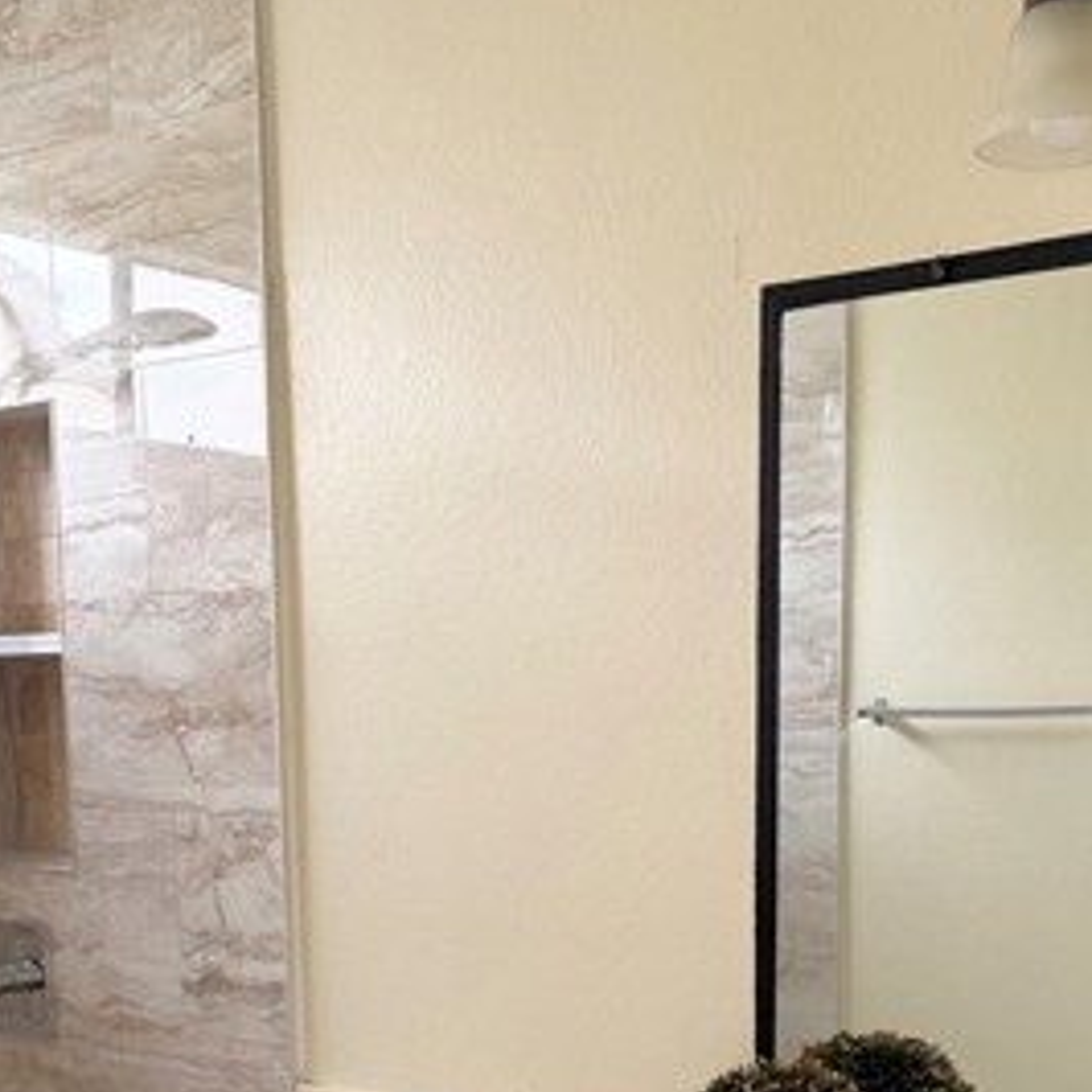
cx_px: 509
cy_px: 932
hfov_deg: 33.4
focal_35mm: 51
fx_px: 1820
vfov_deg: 32.1
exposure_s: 1/120
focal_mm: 6.76
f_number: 1.78
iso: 200
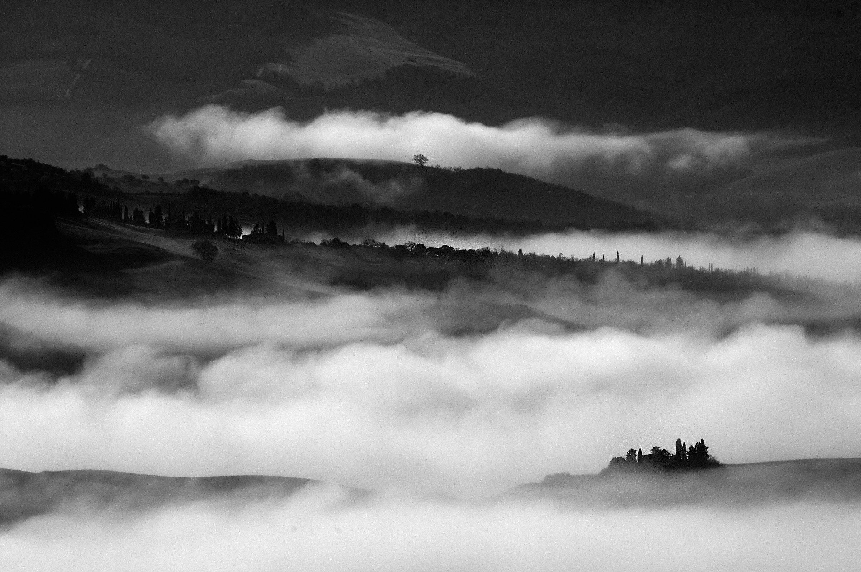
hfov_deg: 6.9
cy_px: 286
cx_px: 430
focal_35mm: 300
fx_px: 7166
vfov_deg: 4.6
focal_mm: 200
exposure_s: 1/1600
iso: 200
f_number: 14
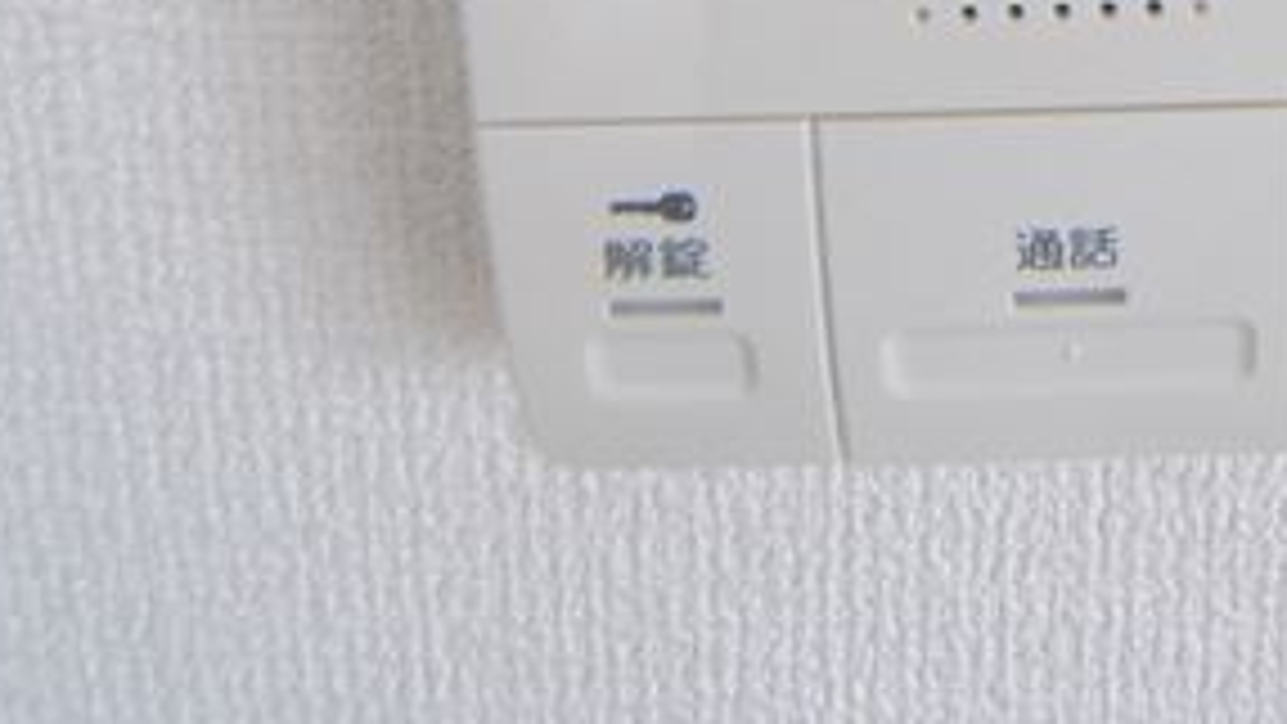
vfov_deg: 17.8
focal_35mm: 44
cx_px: 1323
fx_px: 1502
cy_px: -760
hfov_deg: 40.0
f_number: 5.6
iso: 800
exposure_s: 1/125
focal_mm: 8
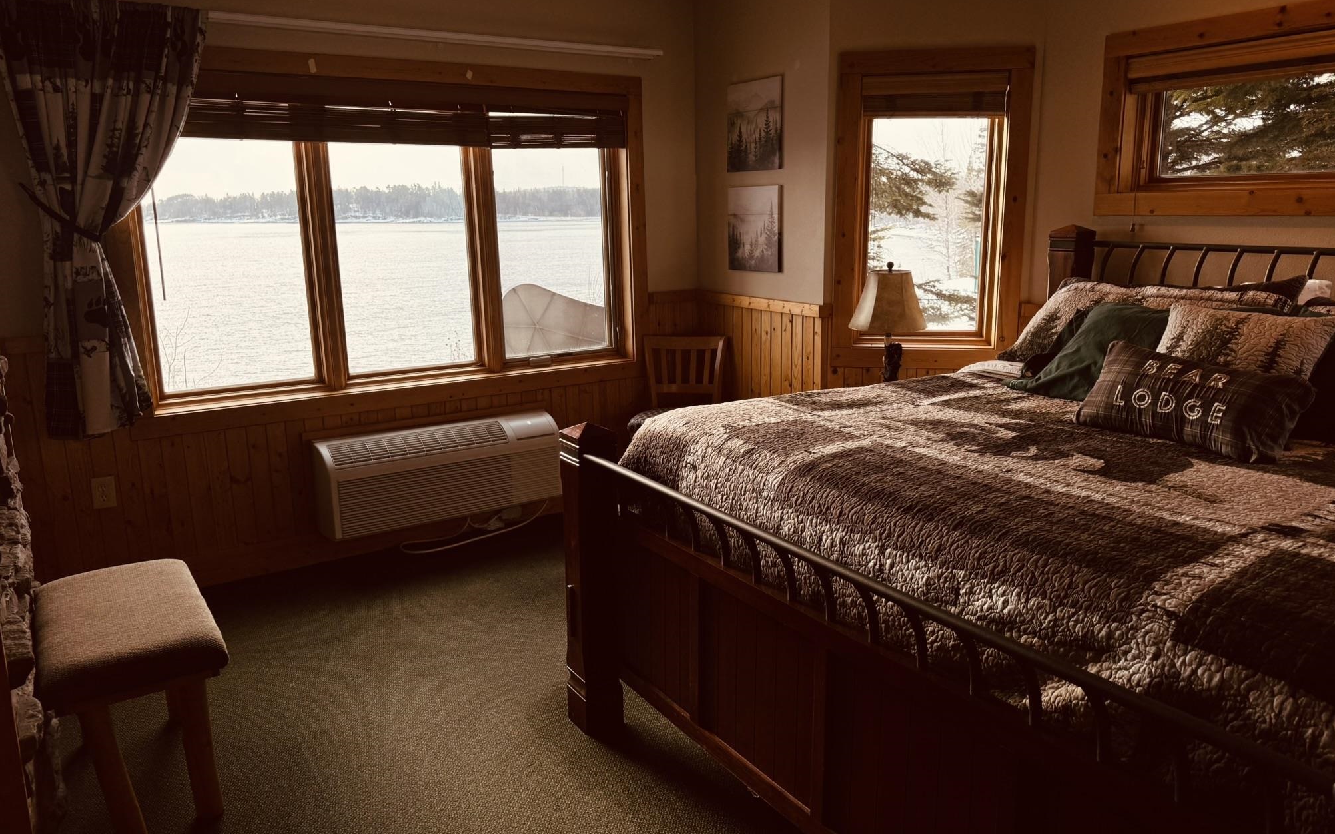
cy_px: 386
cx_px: 681
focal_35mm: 26
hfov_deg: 70.4
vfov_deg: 47.5
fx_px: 946
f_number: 1.78
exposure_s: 1/685
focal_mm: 6.76
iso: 80
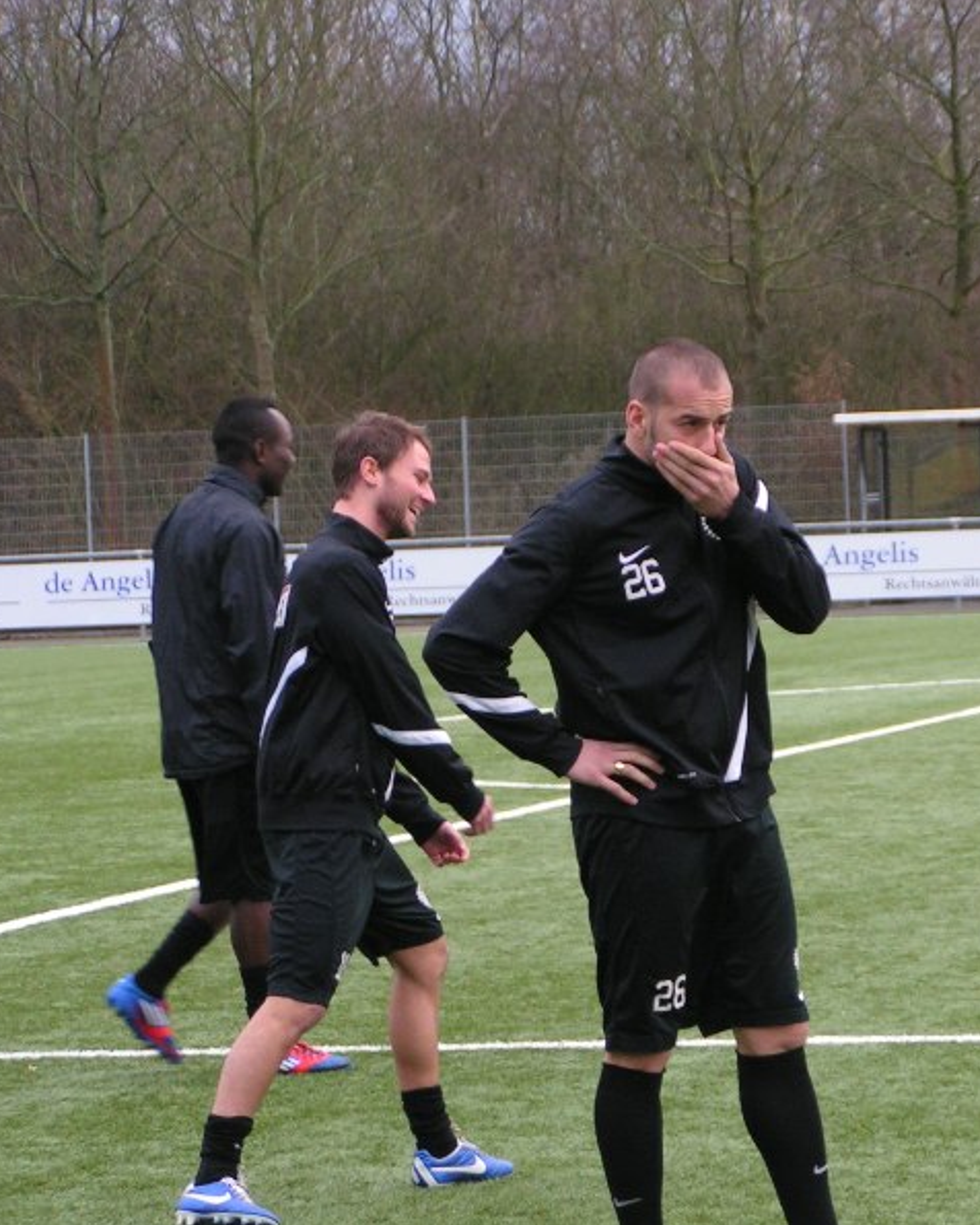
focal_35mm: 172
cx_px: 677
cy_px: 616
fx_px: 6236
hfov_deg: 9.0
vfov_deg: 11.2
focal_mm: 20
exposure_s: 1/160
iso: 100
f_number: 3.5
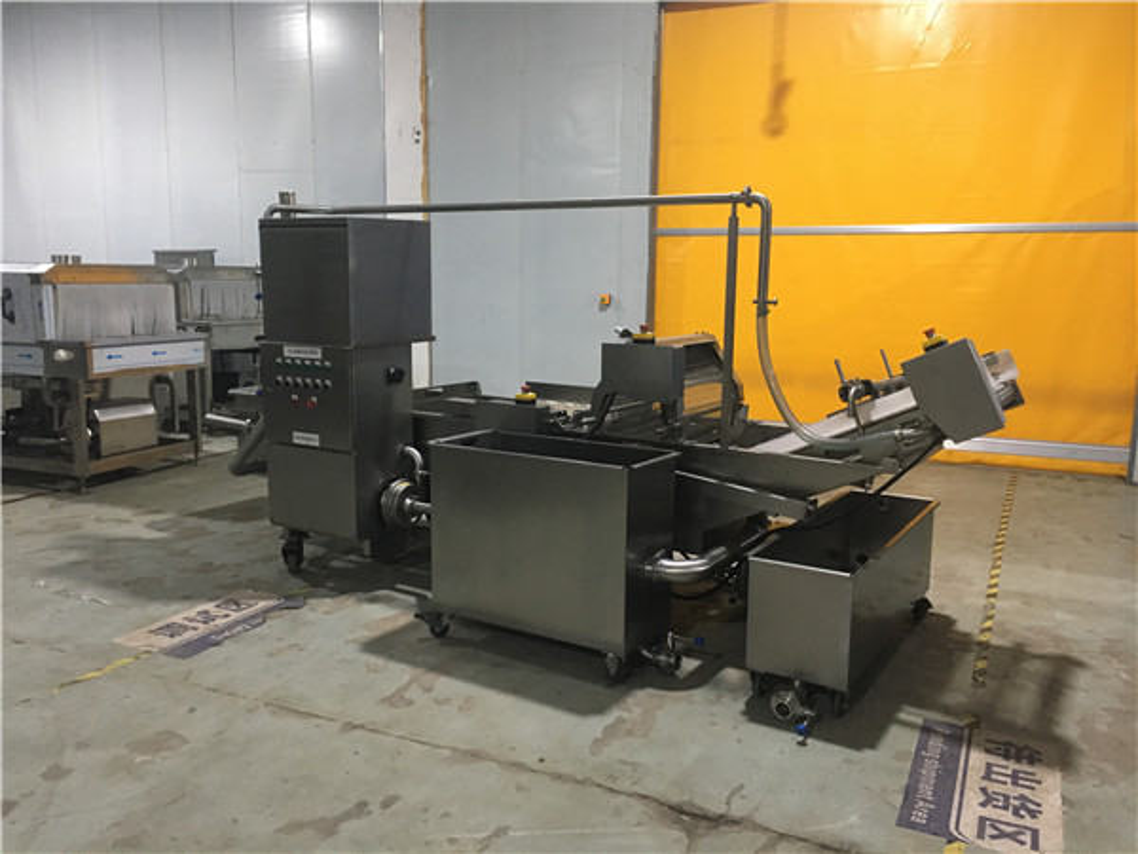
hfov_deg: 61.7
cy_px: 427
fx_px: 953
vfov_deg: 48.2
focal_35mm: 29
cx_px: 569
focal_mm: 4.15
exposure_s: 1/20
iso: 200
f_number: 2.2
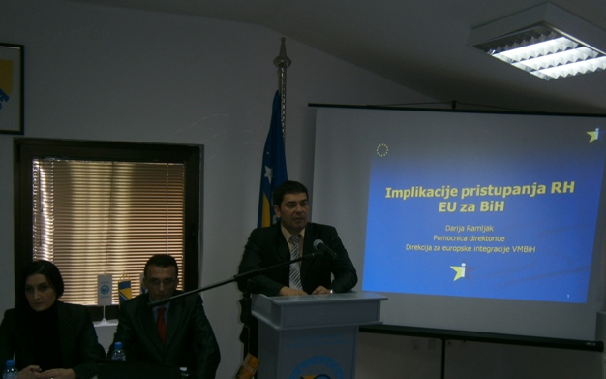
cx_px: 303
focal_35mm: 39
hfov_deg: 50.4
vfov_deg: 32.7
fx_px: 644
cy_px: 224
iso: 80
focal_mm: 6.4
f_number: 3.1
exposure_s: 1/40
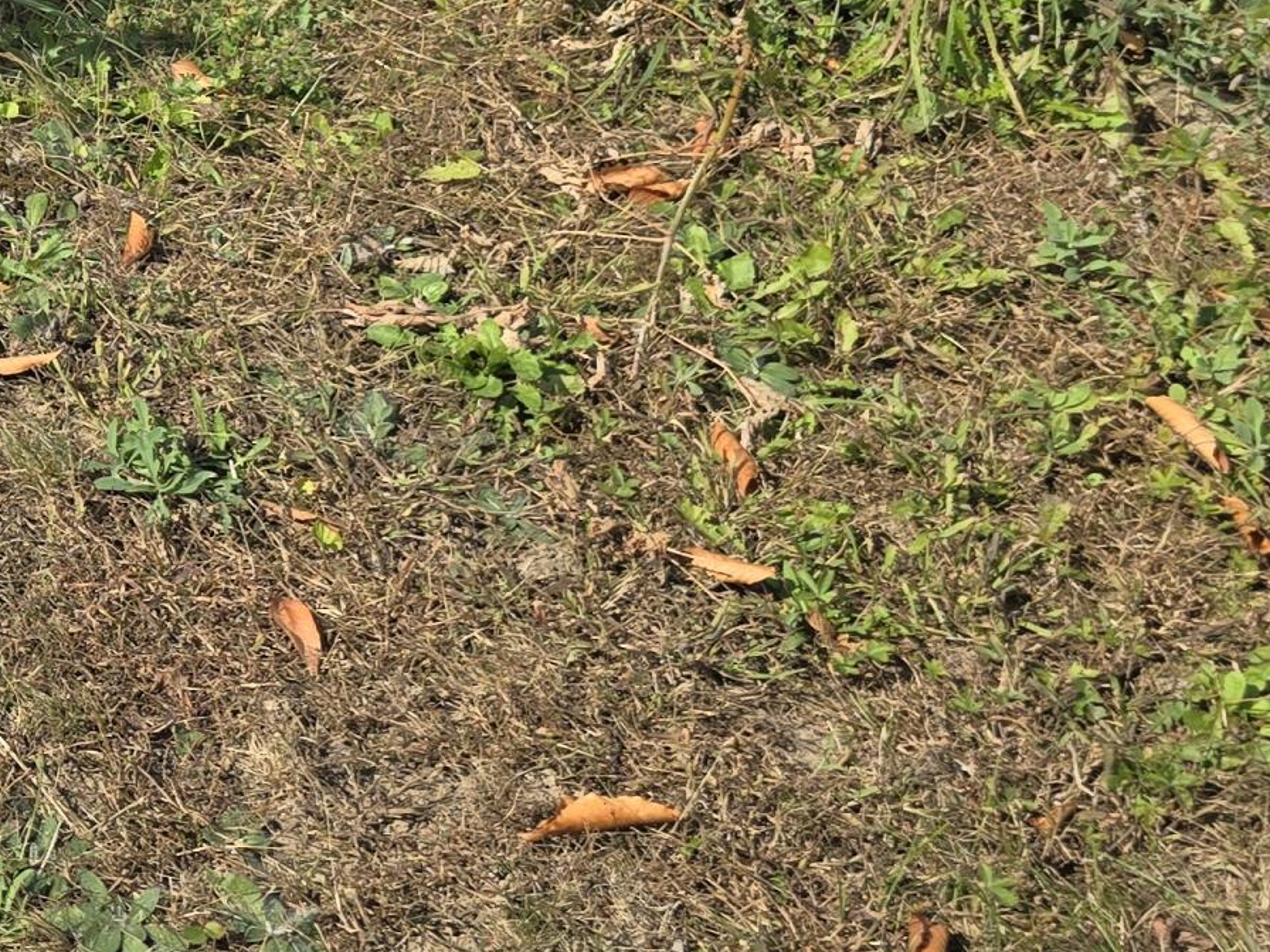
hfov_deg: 20.7
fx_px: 2825
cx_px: -751
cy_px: -160
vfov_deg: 18.3
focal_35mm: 77
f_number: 1.7
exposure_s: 1/593
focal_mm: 6.3
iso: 12
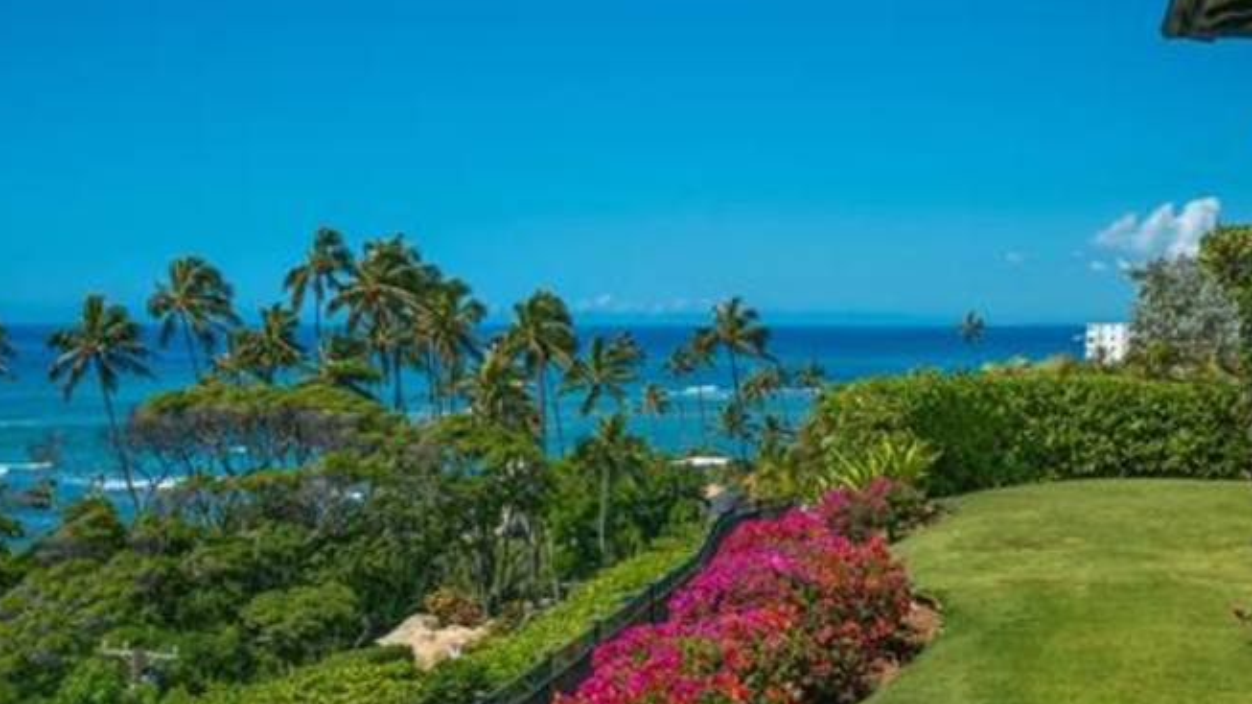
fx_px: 1859
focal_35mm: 56
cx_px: 753
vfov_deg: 21.4
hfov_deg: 37.1
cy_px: 316
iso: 250
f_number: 9
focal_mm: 35
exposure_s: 1/1000
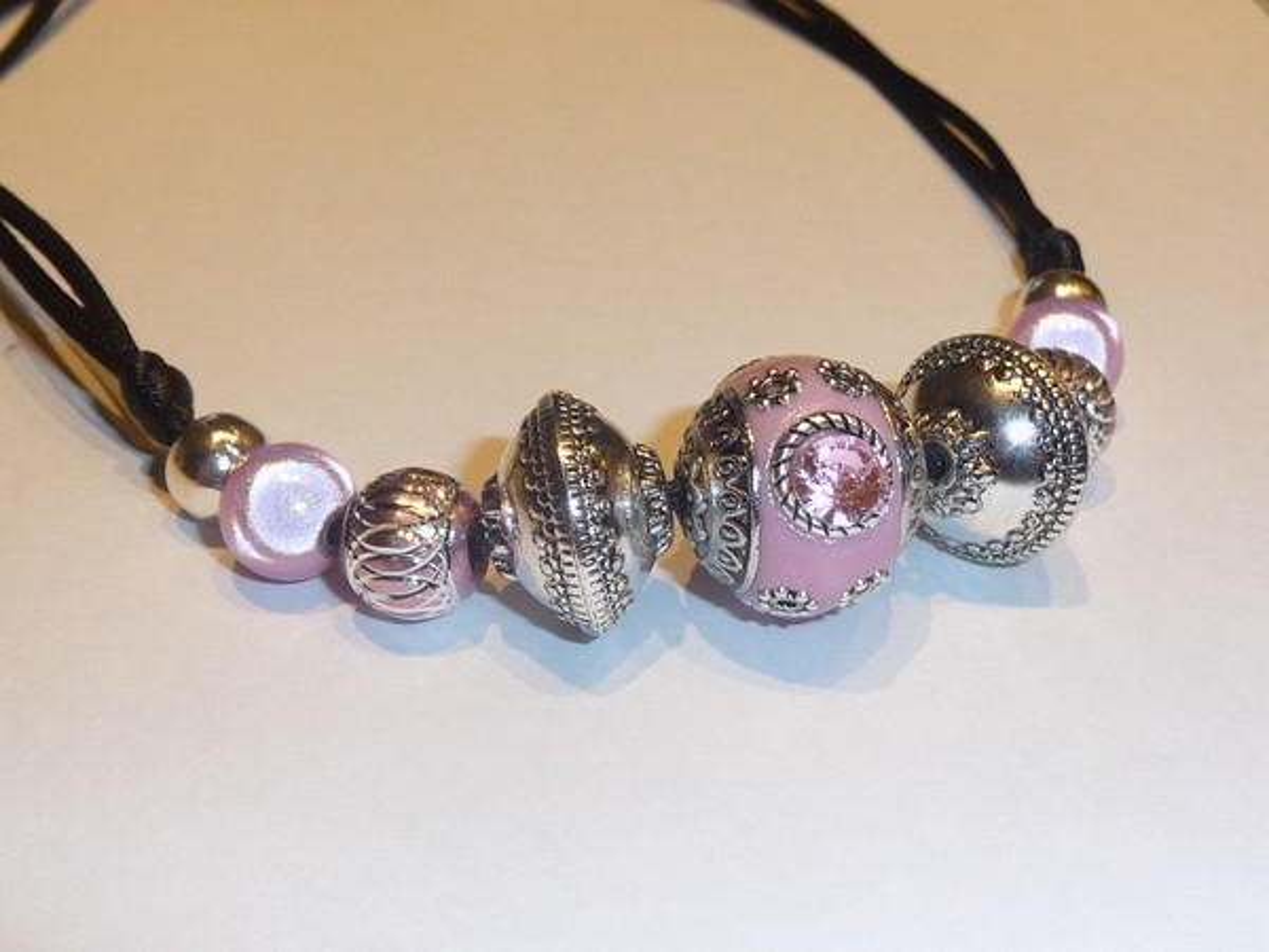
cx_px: 634
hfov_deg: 38.2
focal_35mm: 50
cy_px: 476
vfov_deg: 29.1
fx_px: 1833
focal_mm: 5
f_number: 3.4
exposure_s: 1/60
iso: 100
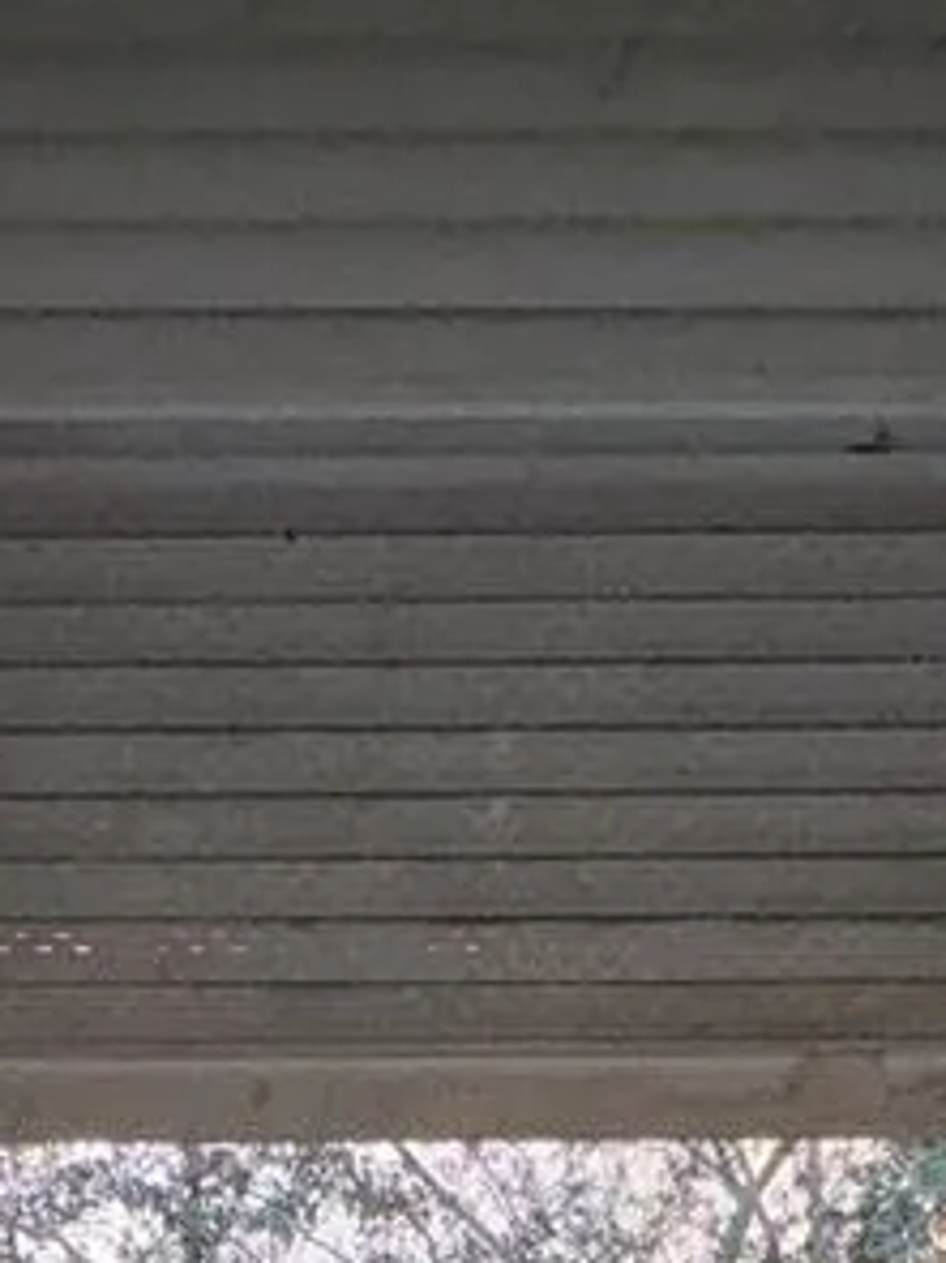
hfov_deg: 25.6
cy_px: 2282
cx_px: 505
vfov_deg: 21.6
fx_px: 2078
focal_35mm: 57
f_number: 2.2
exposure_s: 1/122
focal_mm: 2.22
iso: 50
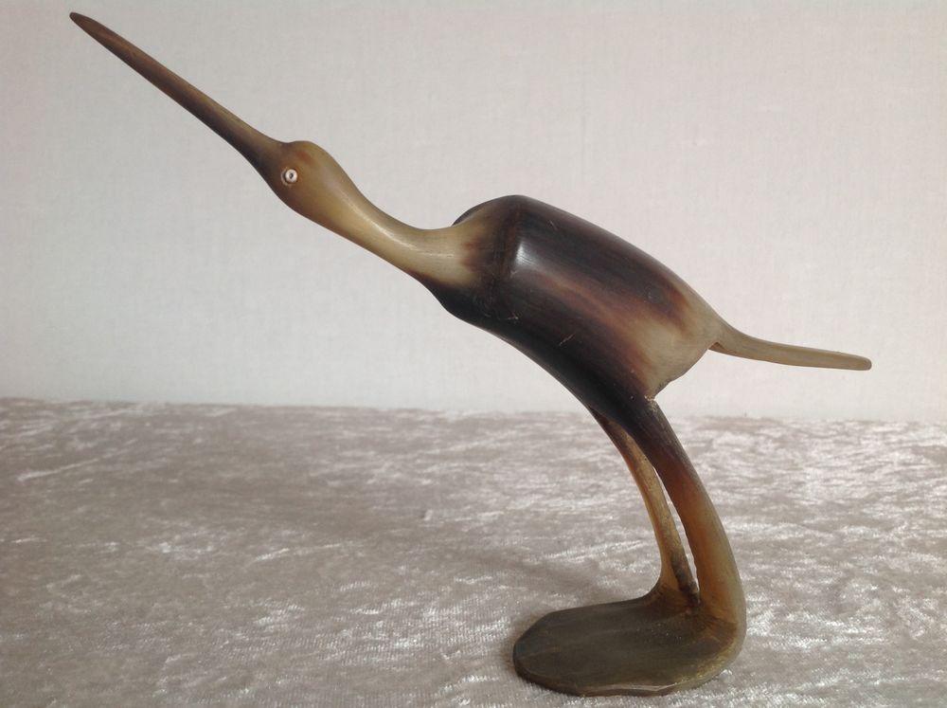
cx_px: 474
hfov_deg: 52.7
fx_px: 956
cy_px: 354
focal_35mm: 35
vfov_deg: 40.6
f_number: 2.4
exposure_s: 1/17
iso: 50
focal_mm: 4.28
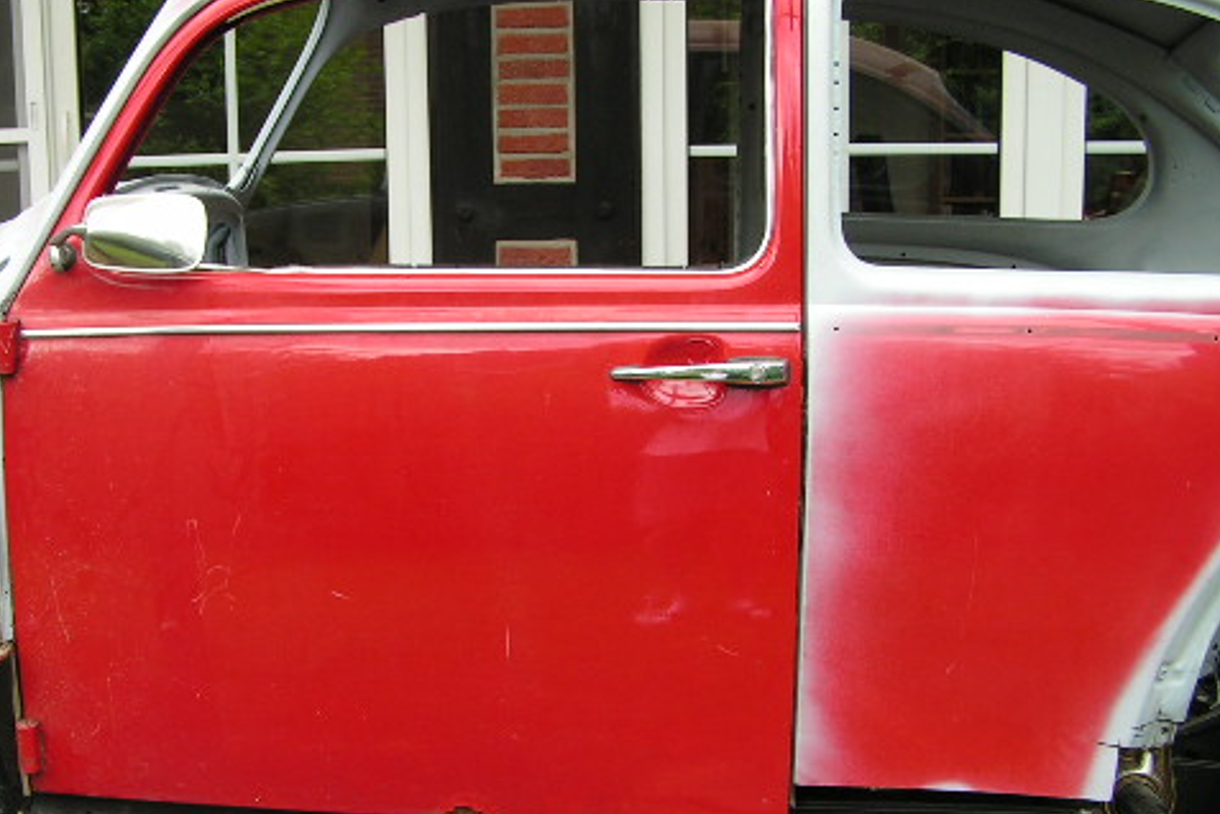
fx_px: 1796
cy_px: 415
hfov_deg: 37.4
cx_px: 517
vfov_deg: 25.5
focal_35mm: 53
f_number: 3.5
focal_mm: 6.3
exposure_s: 1/60
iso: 50
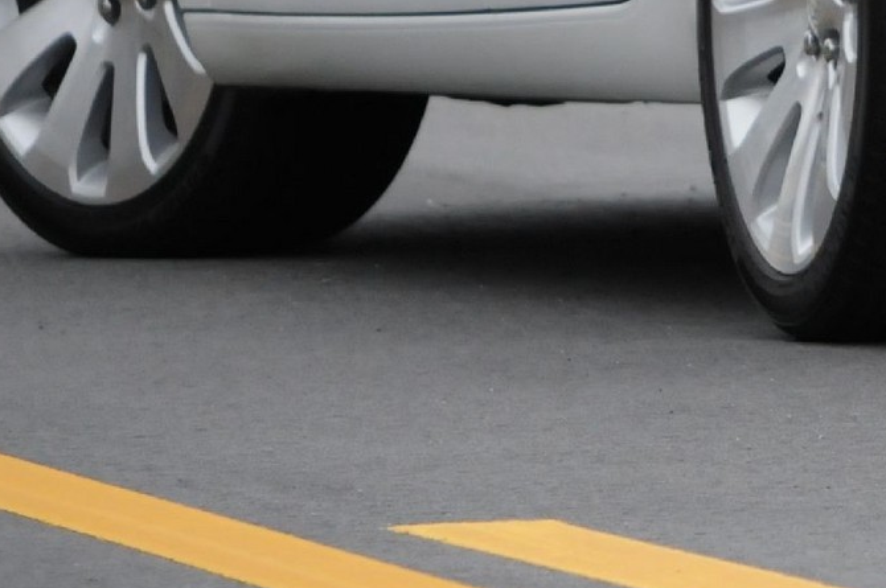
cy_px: -451
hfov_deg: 2.5
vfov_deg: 1.6
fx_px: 20648
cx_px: 1427
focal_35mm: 840
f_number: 5.6
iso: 800
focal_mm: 150
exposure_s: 1/800
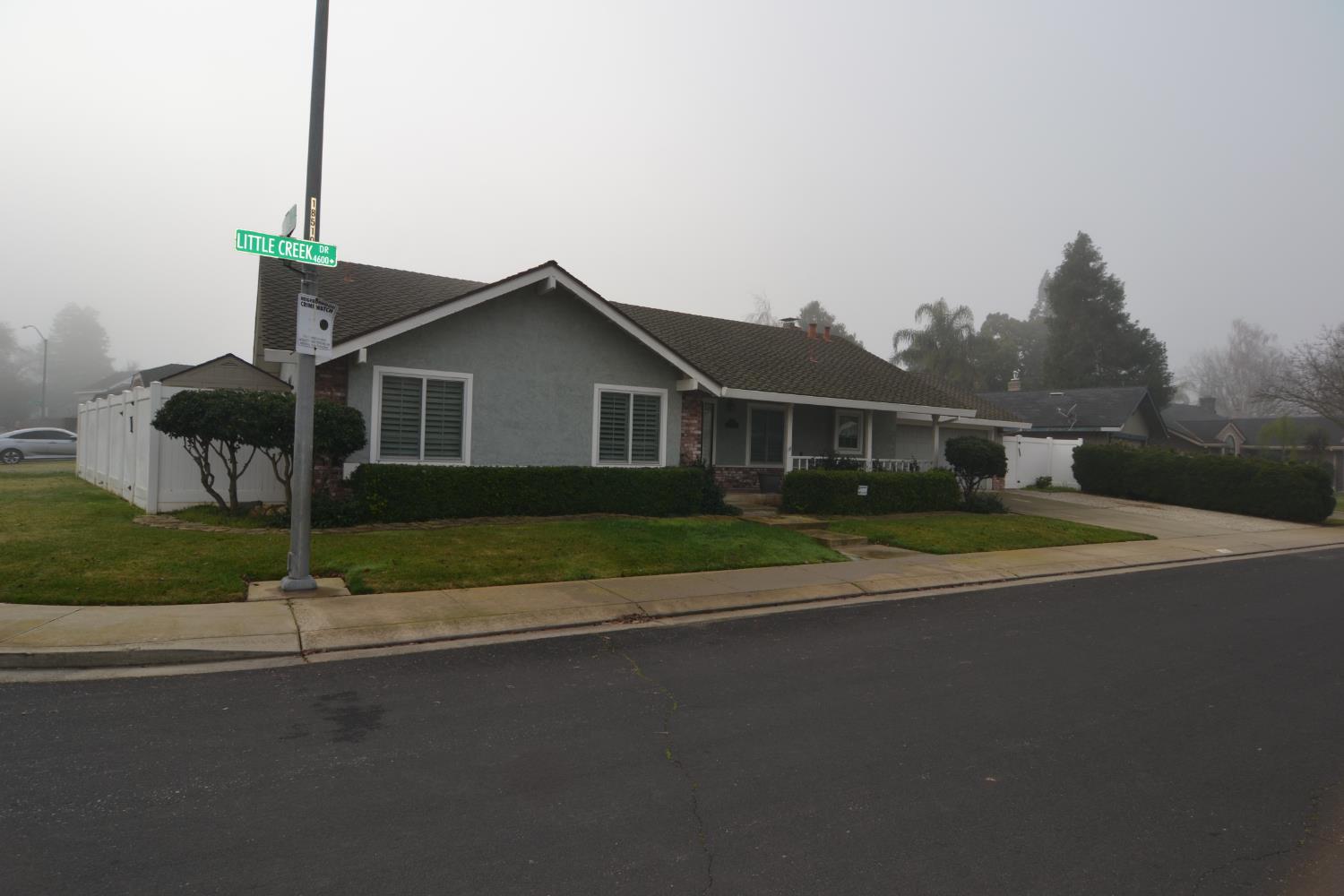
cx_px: 672
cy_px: 448
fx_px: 672
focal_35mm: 18
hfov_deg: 90.0
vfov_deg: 67.4
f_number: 8
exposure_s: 1/200
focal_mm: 12
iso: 100
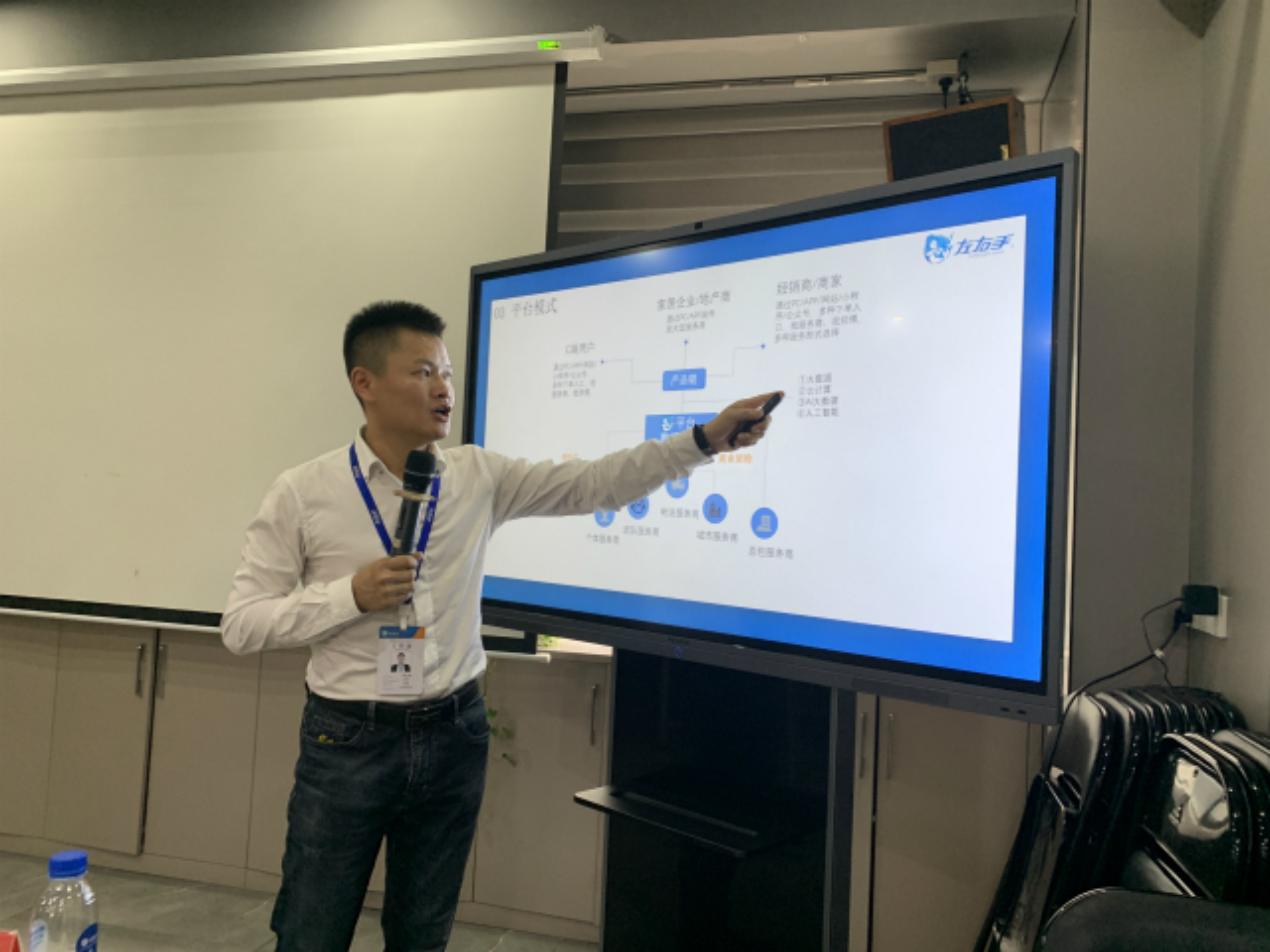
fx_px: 954
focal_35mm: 26
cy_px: 476
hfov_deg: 67.3
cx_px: 635
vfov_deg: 53.1
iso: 100
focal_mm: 4.25
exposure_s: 1/46
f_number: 1.8
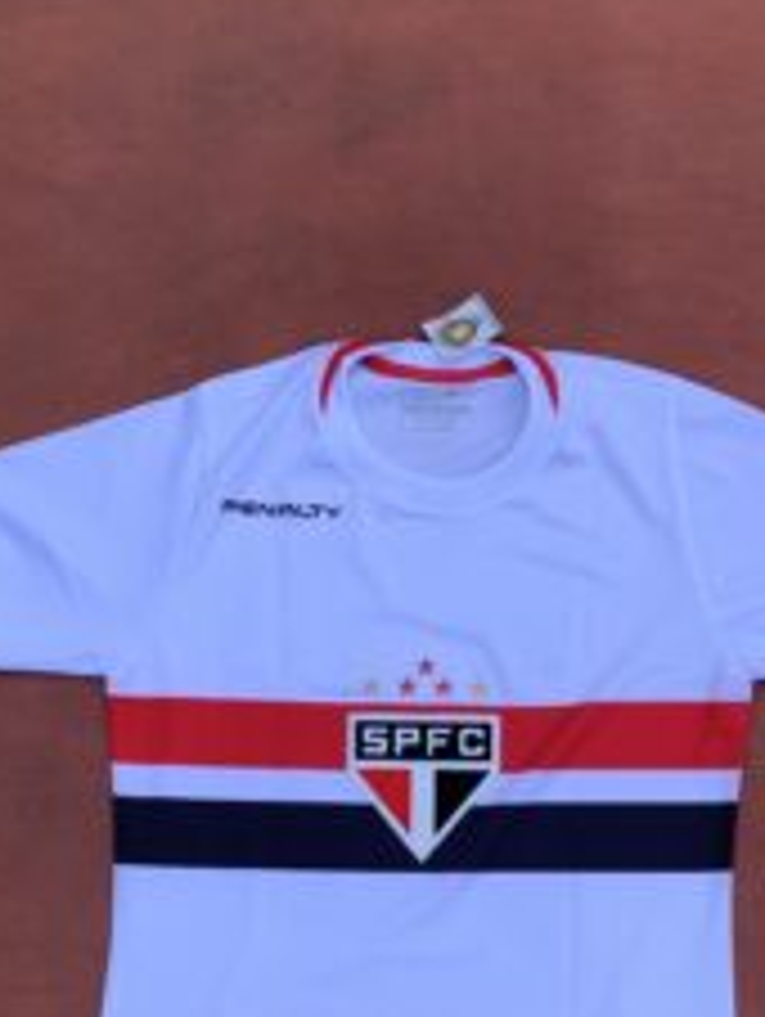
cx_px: 432
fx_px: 1353
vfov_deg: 39.8
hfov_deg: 31.5
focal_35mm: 46
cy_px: 792
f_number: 1.8
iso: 25
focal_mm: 4.25
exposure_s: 1/435
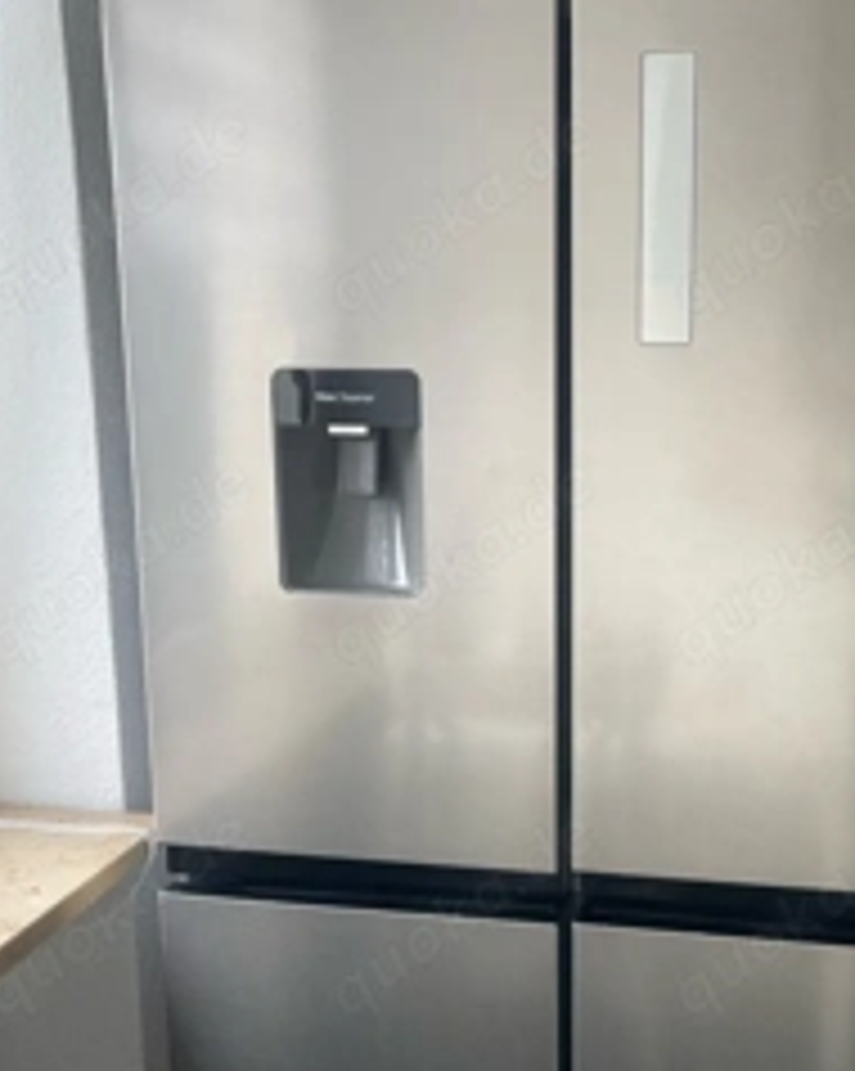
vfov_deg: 44.7
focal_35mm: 41
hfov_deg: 36.1
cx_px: 558
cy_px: 612
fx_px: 1299
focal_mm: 5.1
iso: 32
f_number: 1.6
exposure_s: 1/129
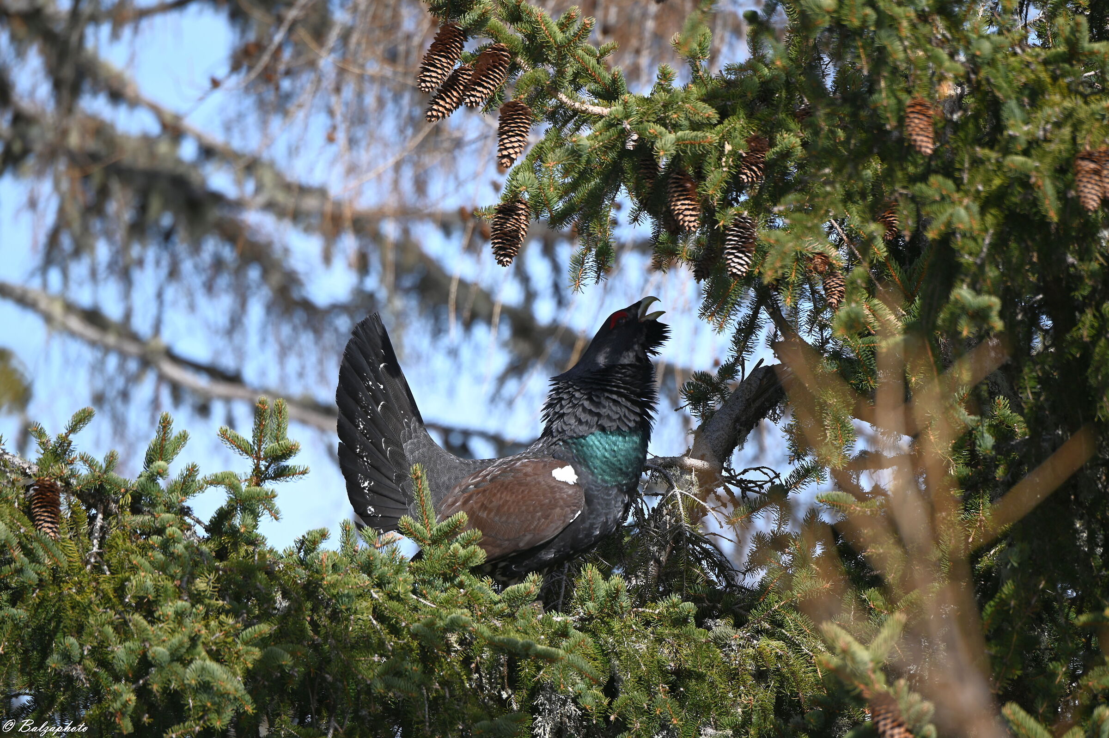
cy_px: 369
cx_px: 554
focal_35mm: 400
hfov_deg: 5.2
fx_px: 12314
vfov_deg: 3.4
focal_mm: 400
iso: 110
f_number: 5.6
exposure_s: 1/400
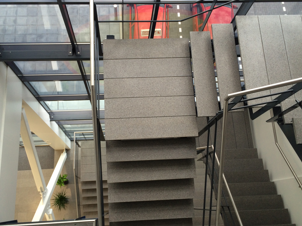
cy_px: 118
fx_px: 305
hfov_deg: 52.6
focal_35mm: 35
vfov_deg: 40.7
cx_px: 142
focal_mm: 4.12
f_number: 2.2
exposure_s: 1/120
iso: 64
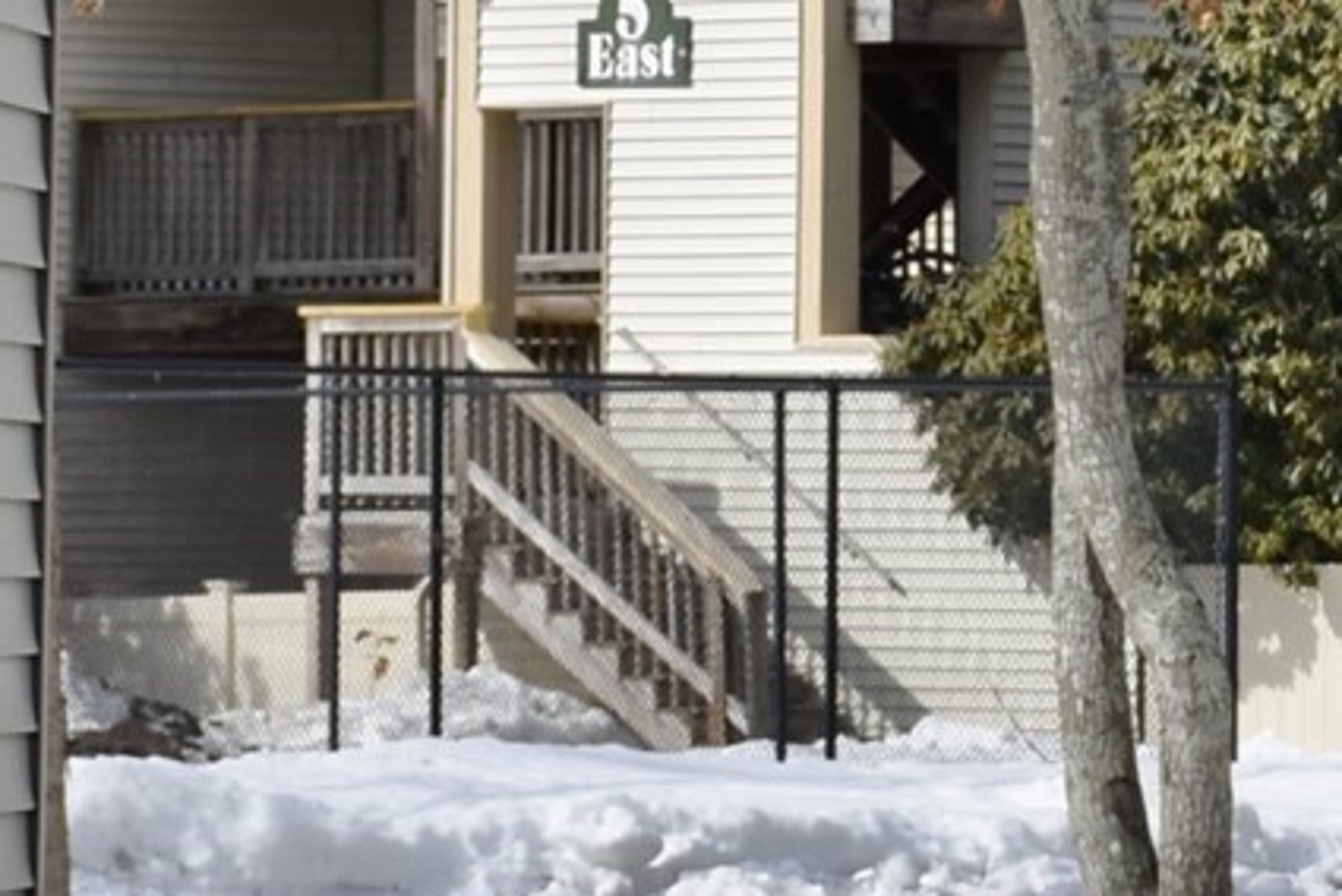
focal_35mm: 325
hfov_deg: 6.3
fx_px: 12138
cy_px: 267
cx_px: 1399
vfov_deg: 4.2
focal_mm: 45
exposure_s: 1/500
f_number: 8
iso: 180
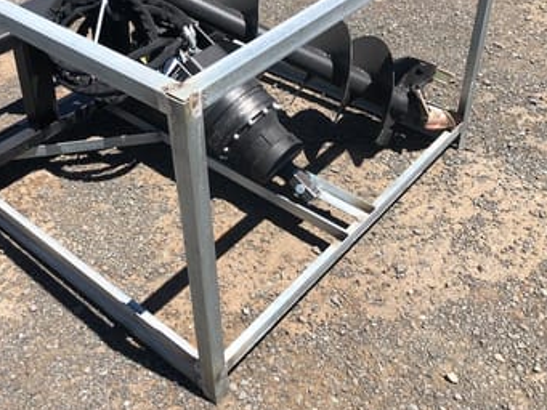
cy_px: 116
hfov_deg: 45.4
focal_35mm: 41
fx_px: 648
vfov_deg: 34.6
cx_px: 205
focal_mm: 3.99
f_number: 1.8
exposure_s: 1/1600
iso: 20
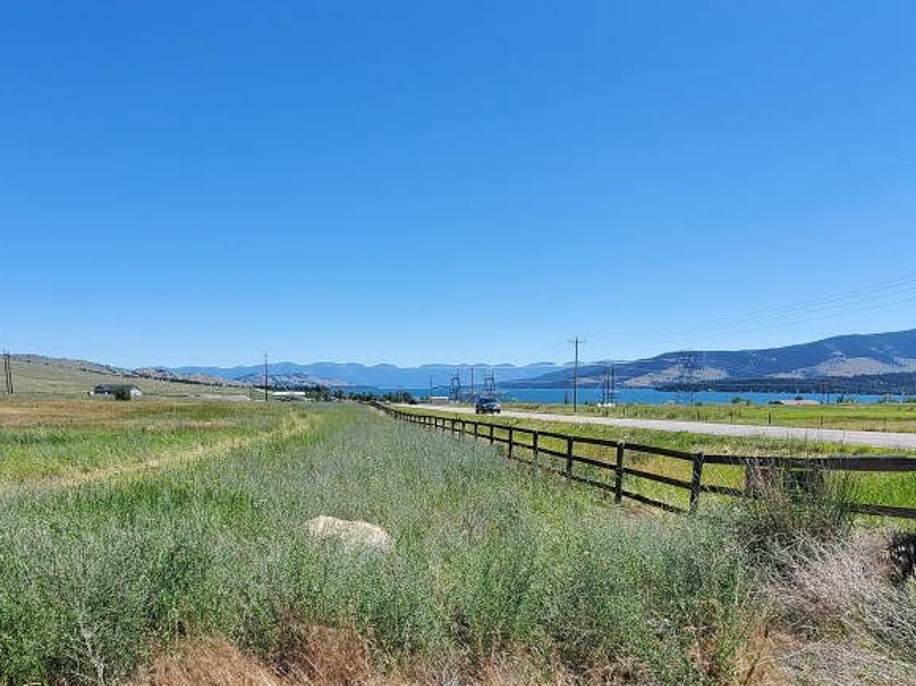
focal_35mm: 23
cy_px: 468
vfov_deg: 57.3
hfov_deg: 73.9
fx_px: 608
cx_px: 445
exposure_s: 1/942
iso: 50
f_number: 2.2
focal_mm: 1.8
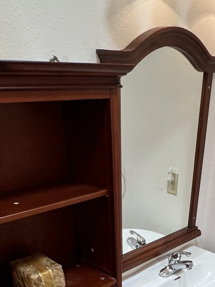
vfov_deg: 38.1
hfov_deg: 35.6
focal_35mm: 40
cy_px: 322
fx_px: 331
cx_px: 145
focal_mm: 1.57
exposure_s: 1/120
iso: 160
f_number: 1.8
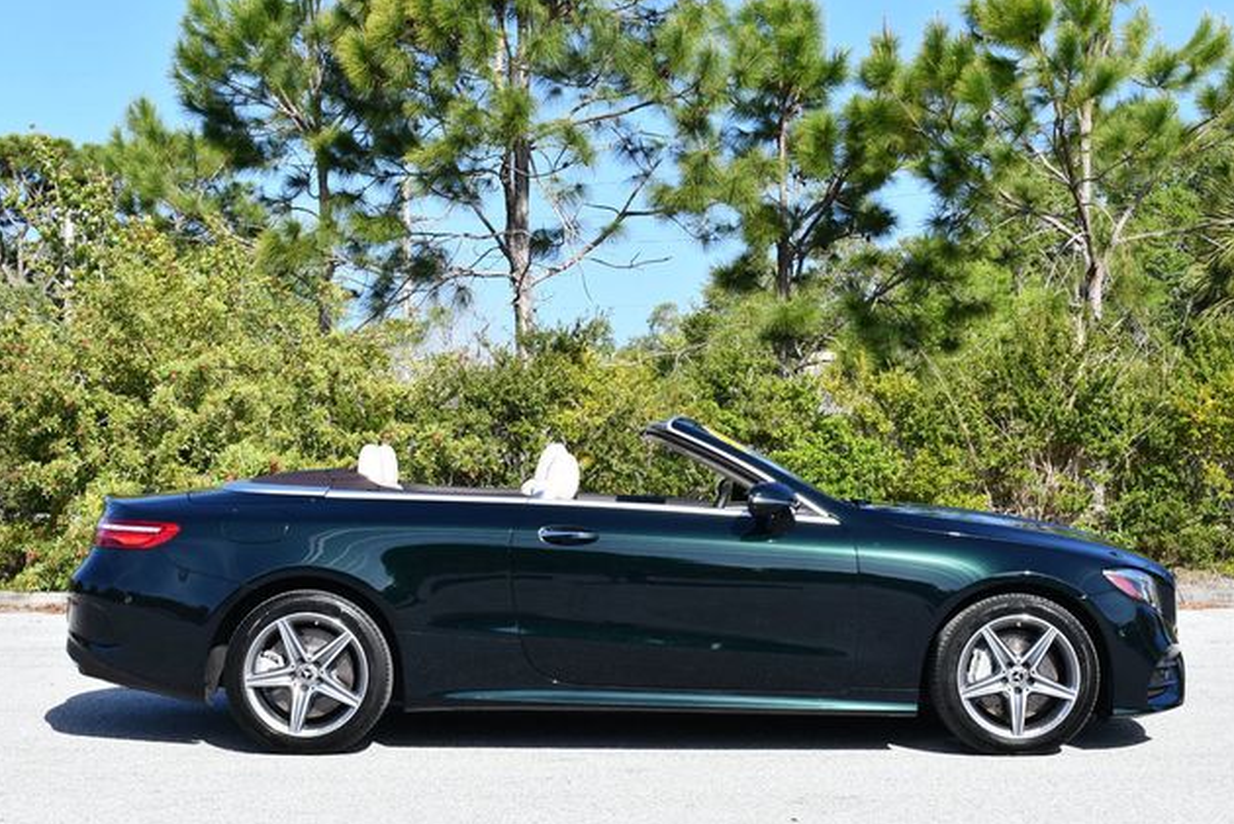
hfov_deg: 30.9
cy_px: 413
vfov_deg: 21.0
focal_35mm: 65
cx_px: 615
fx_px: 2230
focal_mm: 32
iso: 160
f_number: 8
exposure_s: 1/250
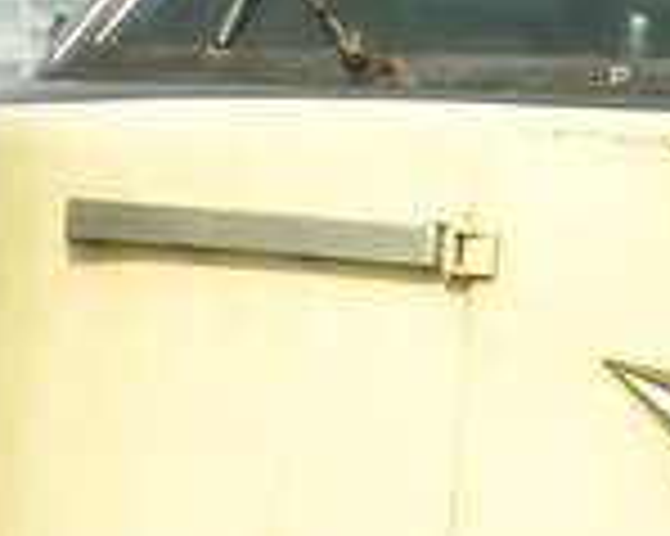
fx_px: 60599
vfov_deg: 0.5
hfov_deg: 0.6
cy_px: 610
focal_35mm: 3058
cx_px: 1066
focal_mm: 107.6
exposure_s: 1/358
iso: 160
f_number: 8
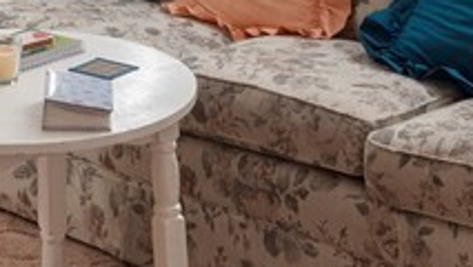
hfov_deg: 16.1
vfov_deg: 8.3
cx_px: 11
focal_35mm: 131
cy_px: -444
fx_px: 1647
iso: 400
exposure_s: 1.6
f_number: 8
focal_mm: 10.5
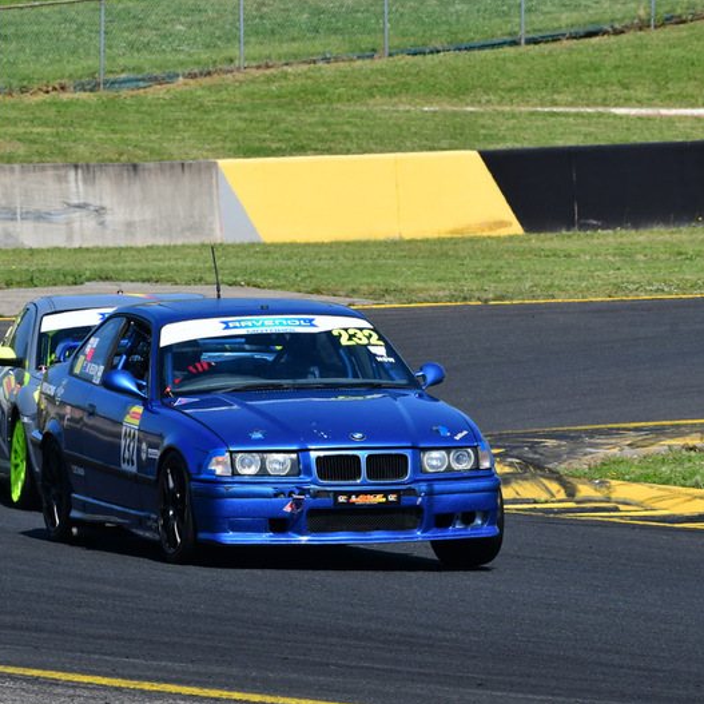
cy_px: 349
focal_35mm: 387
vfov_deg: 4.5
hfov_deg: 4.5
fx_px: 8905
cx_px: 395
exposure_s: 1/640
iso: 400
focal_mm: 200
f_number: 11
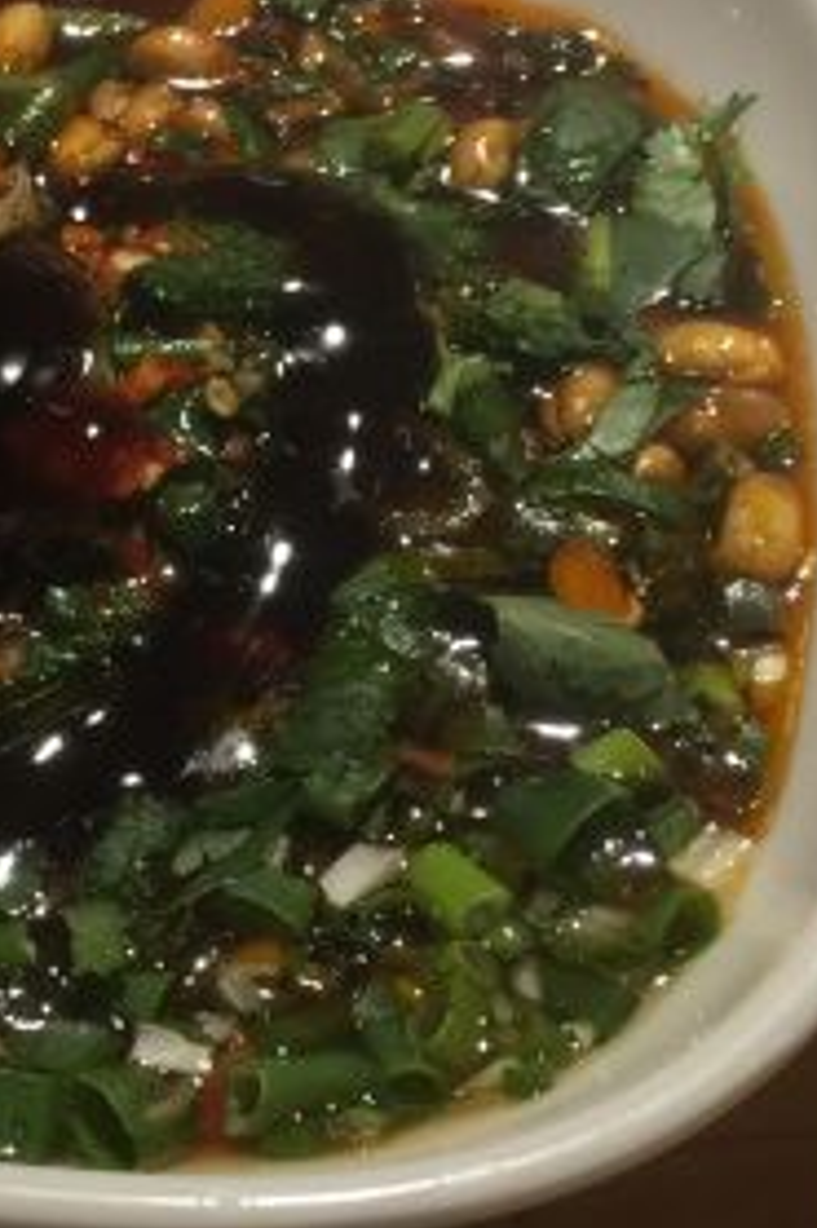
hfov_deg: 17.6
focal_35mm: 76
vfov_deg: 26.6
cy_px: 530
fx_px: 2590
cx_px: 55
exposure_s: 1/17
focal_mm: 4.15
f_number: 2.2
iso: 50
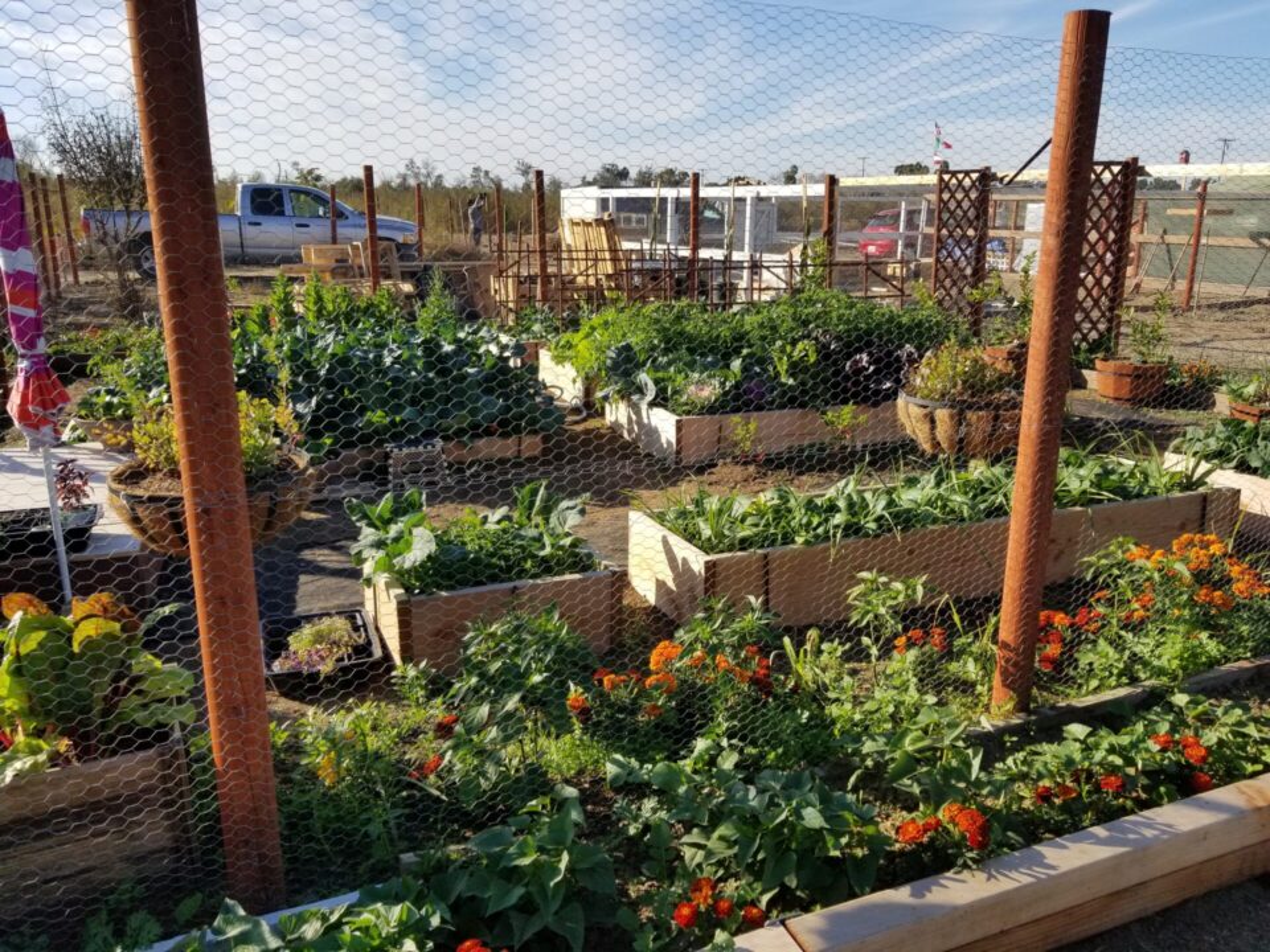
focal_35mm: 26
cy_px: 476
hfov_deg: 67.3
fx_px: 954
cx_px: 635
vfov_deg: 53.1
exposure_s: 1/2144
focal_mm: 4.25
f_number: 1.7
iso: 50
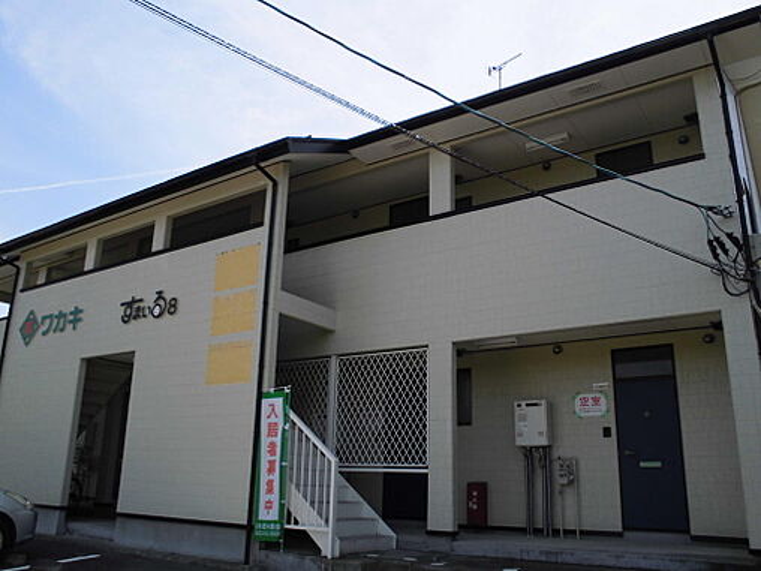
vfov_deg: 48.2
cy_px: 286
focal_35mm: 29
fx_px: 638
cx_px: 380
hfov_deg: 61.7
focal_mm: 5.3
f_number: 3.7
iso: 100
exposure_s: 1/400
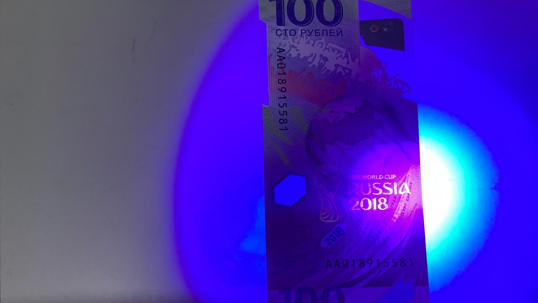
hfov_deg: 58.0
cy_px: 201
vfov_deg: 34.3
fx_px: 485
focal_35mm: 34
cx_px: 269
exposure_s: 1/60
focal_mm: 3.3
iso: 125
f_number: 2.4
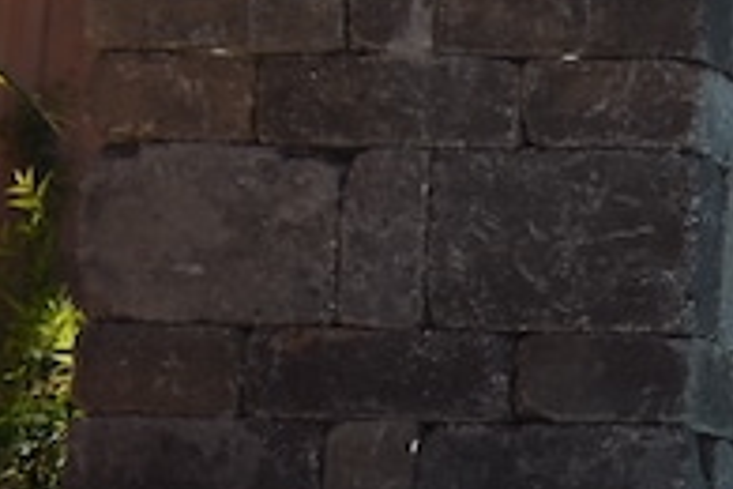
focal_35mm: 142
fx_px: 2891
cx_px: 1793
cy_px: 626
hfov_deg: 11.7
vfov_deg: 9.5
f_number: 10
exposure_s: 1/400
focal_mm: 18
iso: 100
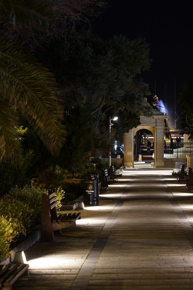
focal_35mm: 118
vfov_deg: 17.4
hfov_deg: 11.6
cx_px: 132
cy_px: 158
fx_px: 950
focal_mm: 75
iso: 800
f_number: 5
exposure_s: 1/6
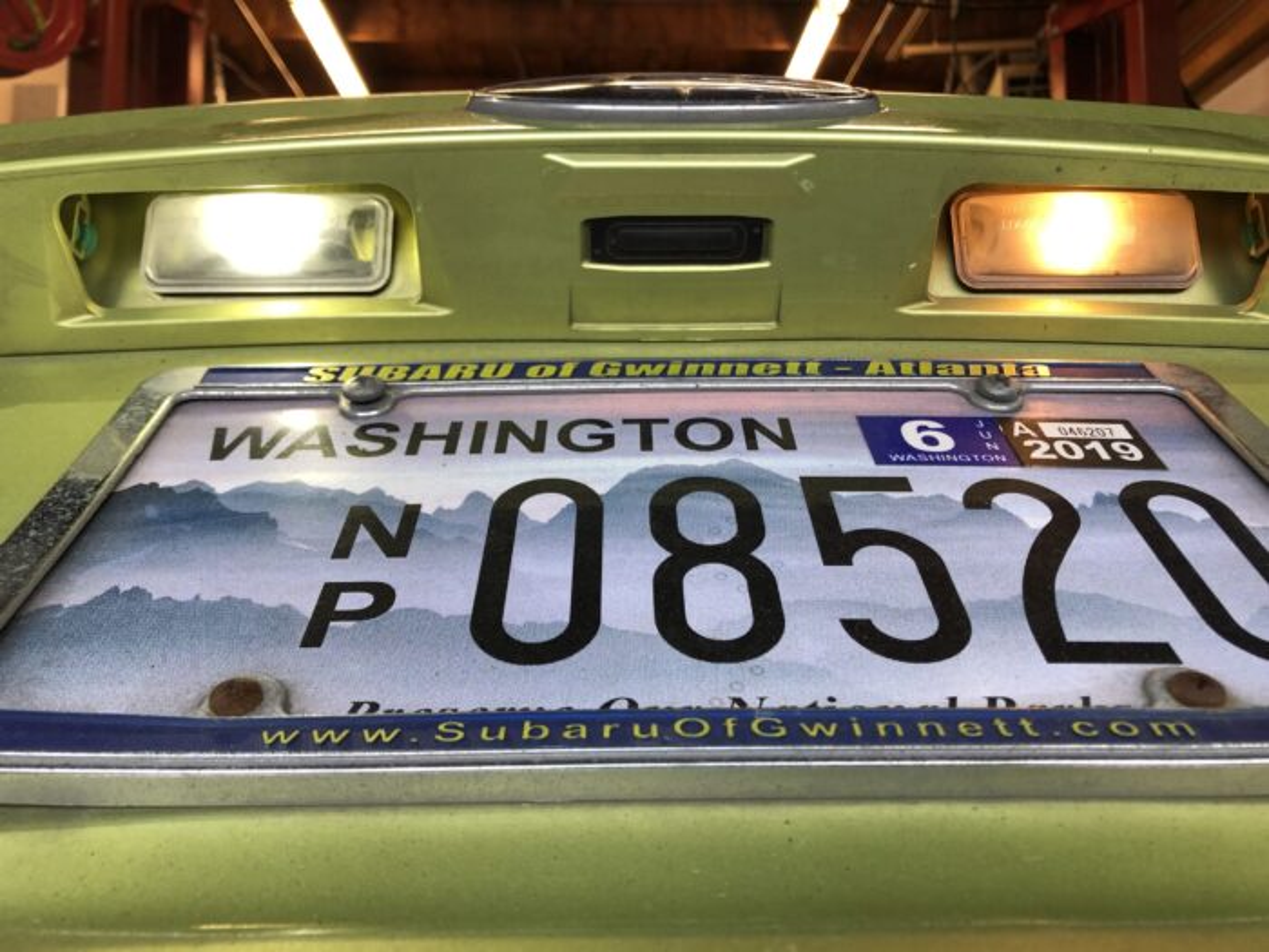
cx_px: 634
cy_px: 476
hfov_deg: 63.4
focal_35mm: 28
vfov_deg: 49.7
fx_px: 1026
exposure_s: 1/40
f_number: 1.8
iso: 25
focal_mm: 3.99
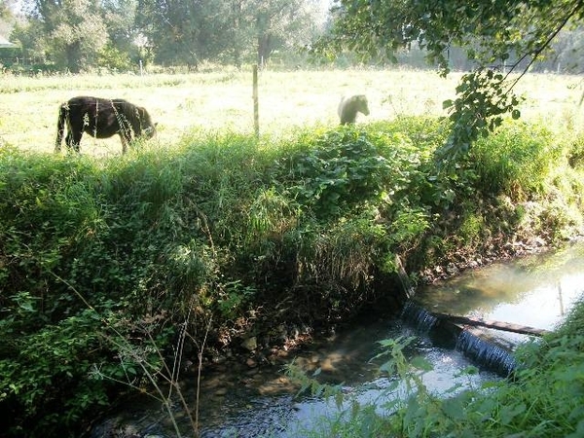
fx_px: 540
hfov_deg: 56.8
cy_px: 219
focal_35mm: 32
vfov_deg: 44.2
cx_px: 292
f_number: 2.9
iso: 80
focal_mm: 5.7
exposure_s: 1/125
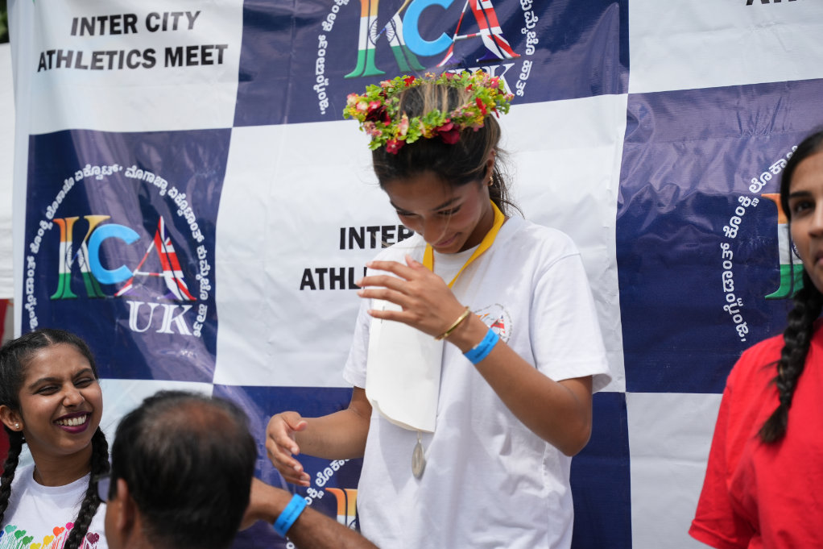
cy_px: 274
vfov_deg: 19.5
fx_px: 1600
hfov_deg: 28.8
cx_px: 412
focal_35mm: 70
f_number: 2.8
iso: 250
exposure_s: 1/5000
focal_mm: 70
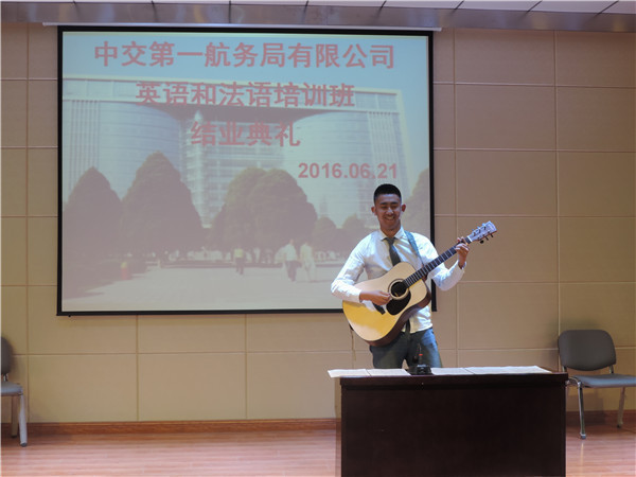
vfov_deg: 29.1
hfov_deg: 38.2
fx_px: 919
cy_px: 238
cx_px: 318
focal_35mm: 50
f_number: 3.6
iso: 110
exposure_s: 1/50
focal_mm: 8.9
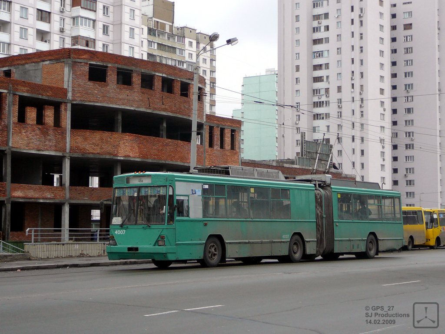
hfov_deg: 27.4
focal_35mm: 71
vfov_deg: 20.7
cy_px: 167
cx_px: 222
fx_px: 913
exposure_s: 1/125
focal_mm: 10.5
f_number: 3.7
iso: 100
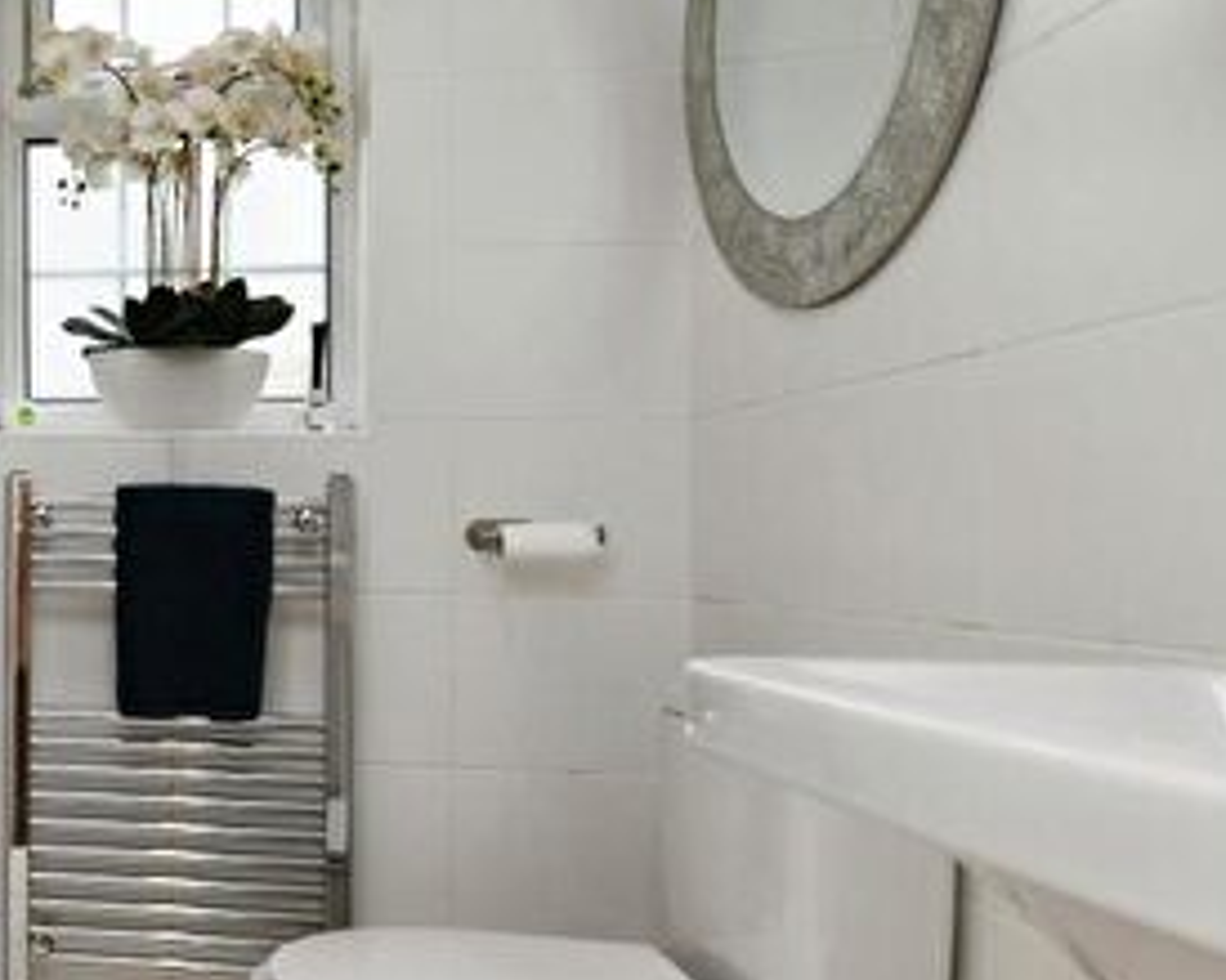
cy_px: 539
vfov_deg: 41.1
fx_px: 1306
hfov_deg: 41.4
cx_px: -85
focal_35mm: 36
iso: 800
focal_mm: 15
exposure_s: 1/60
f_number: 8
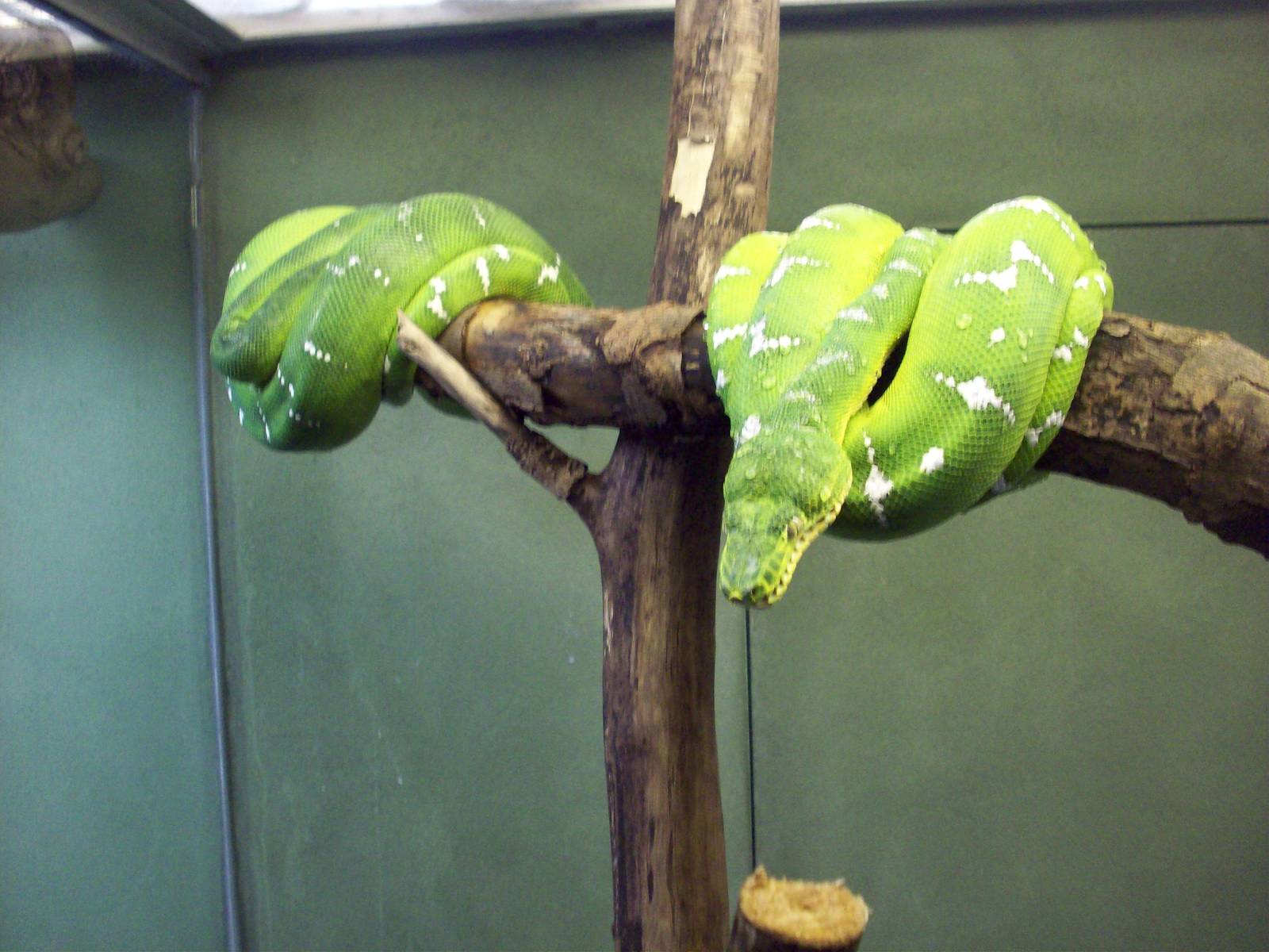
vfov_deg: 38.7
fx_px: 1356
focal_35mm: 37
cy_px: 476
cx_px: 634
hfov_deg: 50.1
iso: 160
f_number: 2.8
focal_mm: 6.2
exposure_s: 1/13.2
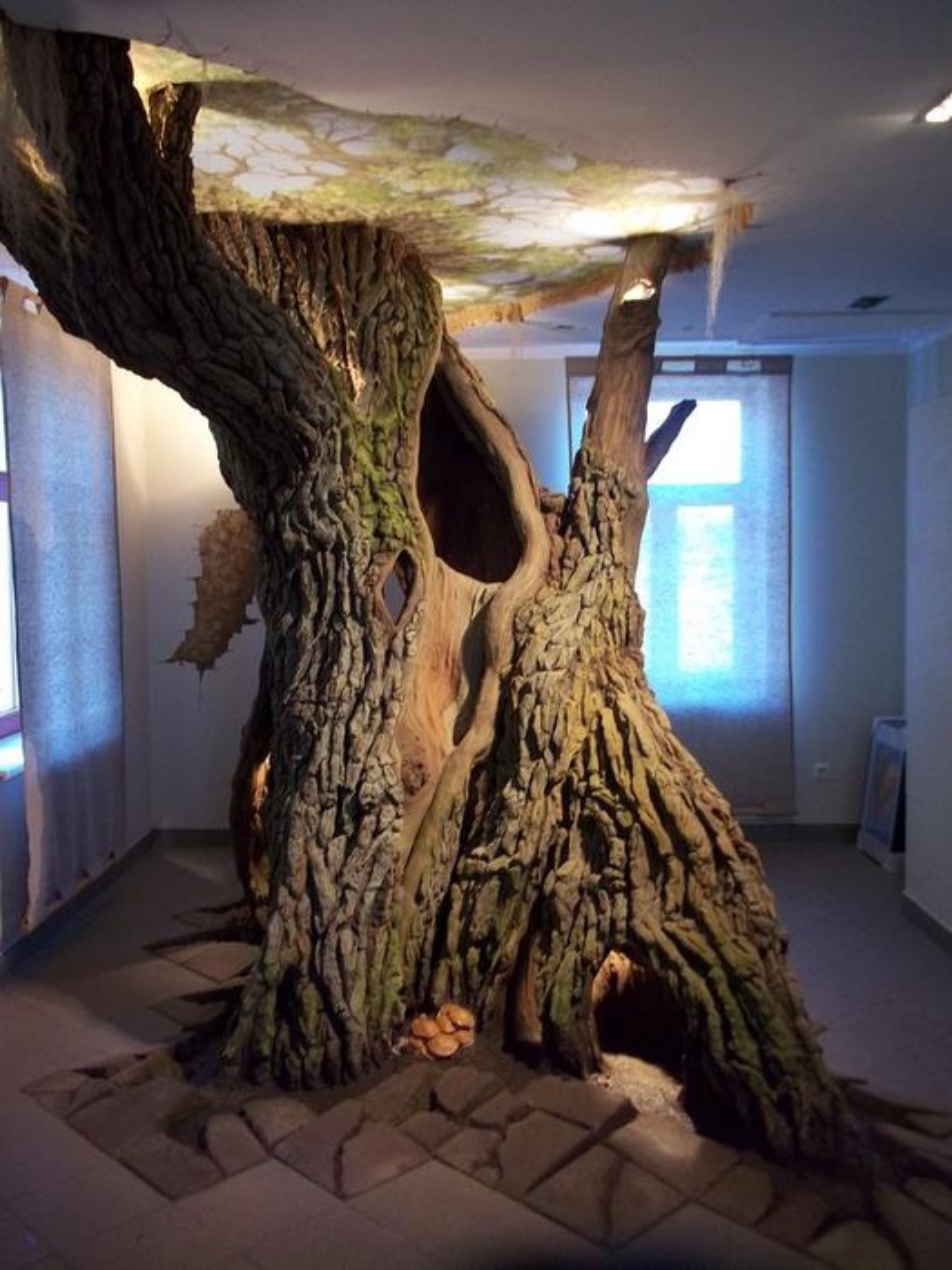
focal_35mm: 32
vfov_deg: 56.8
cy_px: 635
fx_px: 1173
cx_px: 476
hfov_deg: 44.2
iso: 160
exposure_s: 1/13
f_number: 2.9
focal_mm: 5.7
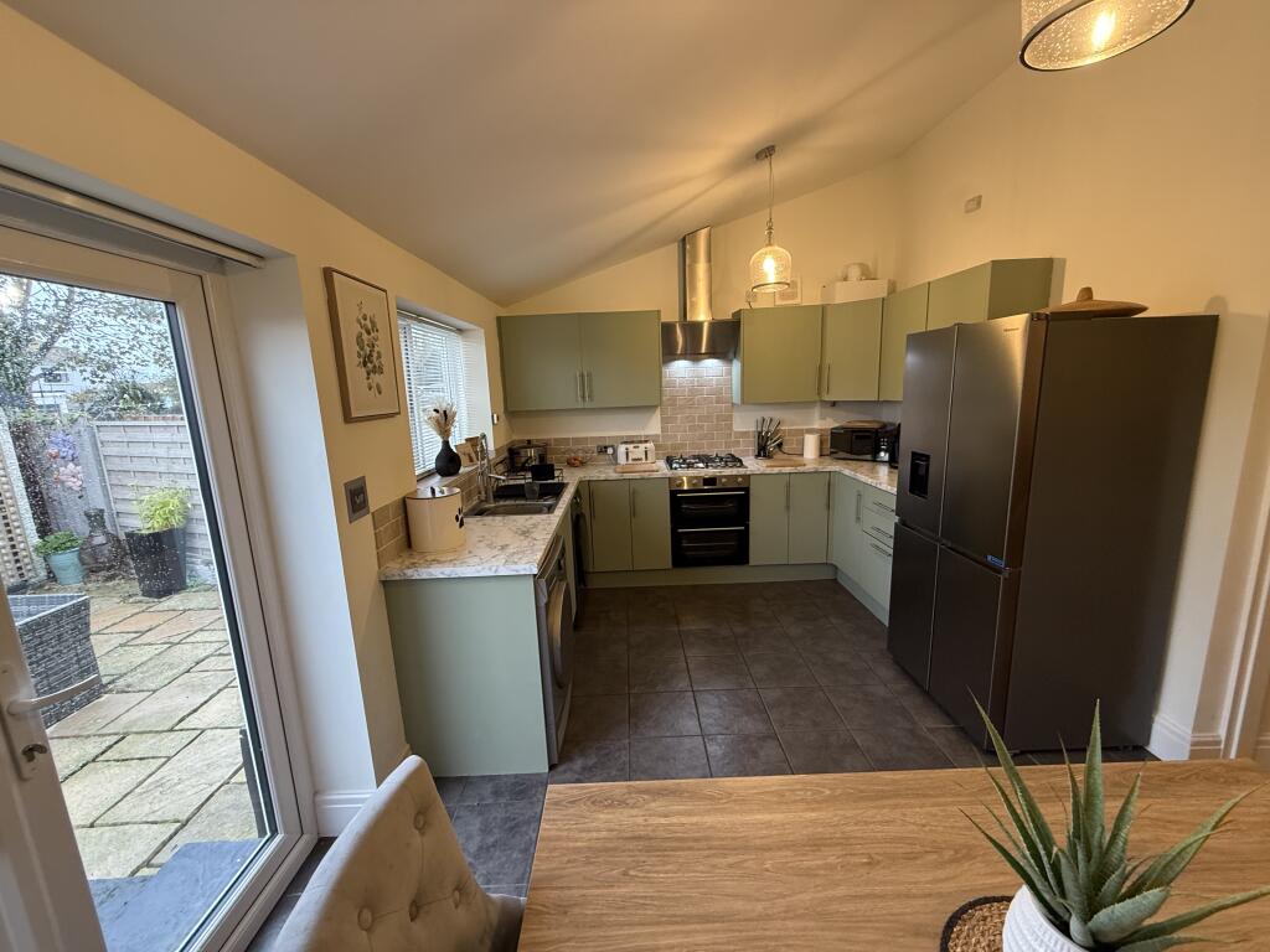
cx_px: 635
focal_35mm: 14
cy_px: 476
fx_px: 514
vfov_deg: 85.7
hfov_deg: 102.1
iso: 250
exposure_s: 1/50
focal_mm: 2.22
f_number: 2.2
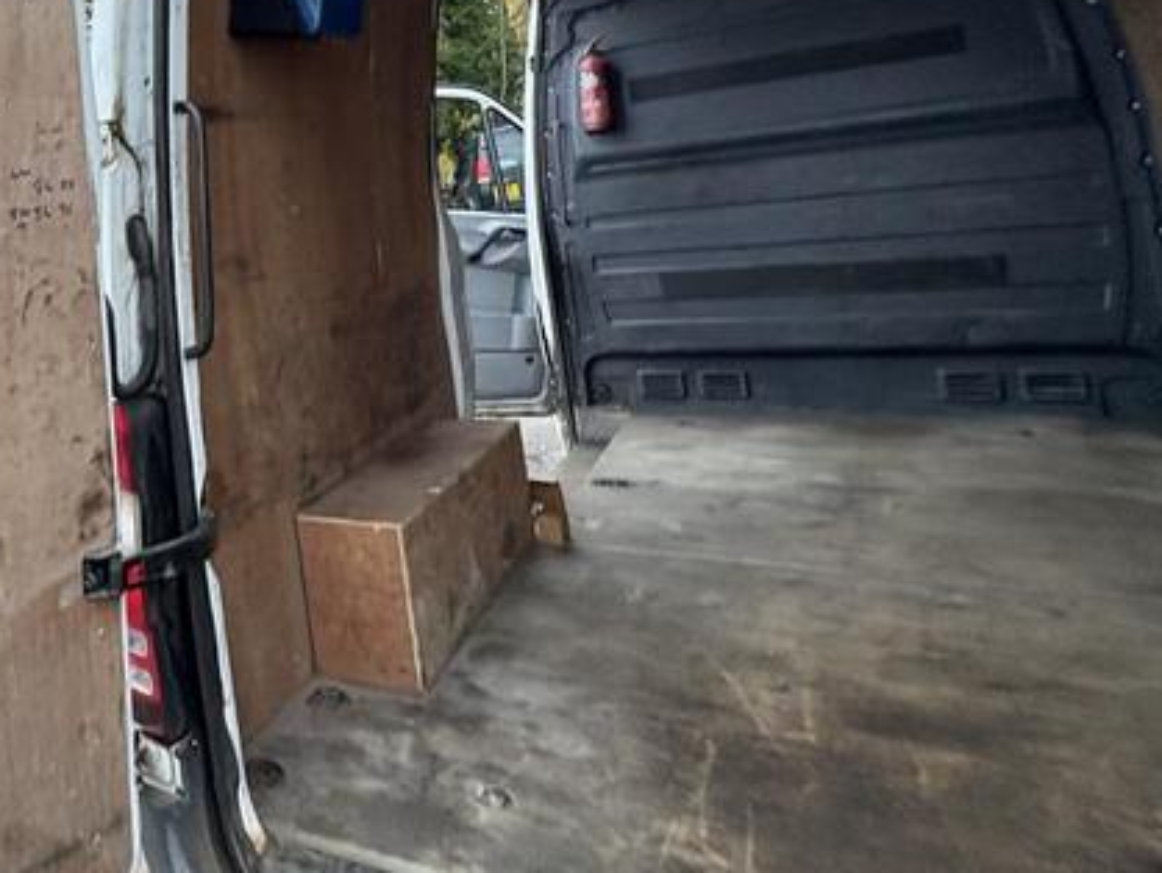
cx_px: 14
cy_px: 183
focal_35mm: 30
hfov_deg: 49.5
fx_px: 1008
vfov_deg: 44.7
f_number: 2.2
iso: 160
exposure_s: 1/99
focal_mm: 2.22
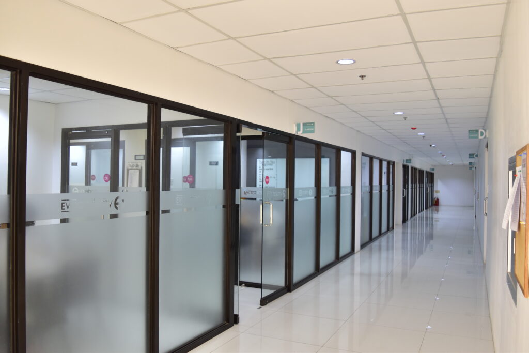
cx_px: 264
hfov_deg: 61.9
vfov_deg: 43.6
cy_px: 176
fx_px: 441
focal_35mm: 30
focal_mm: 20
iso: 500
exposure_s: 1/40
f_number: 3.5
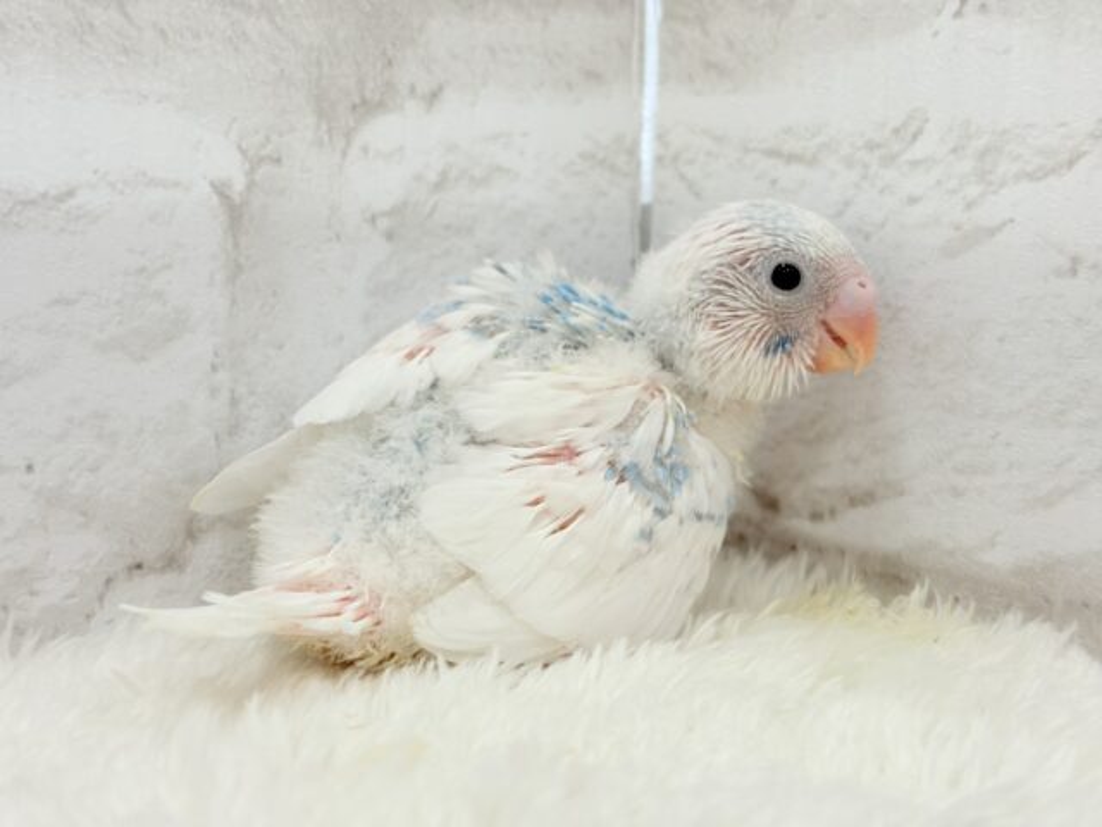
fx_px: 1655
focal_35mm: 52
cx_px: 551
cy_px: 414
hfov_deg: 36.8
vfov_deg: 28.0
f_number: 1.6
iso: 64
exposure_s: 1/100
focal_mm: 5.96
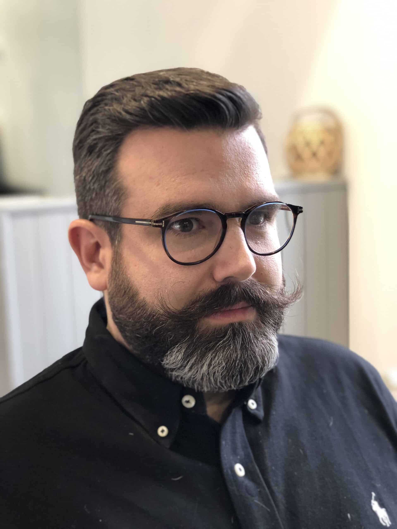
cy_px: 264
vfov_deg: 36.8
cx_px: 198
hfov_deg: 28.0
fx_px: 795
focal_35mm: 52
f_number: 2.4
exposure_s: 1/25
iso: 125
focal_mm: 6
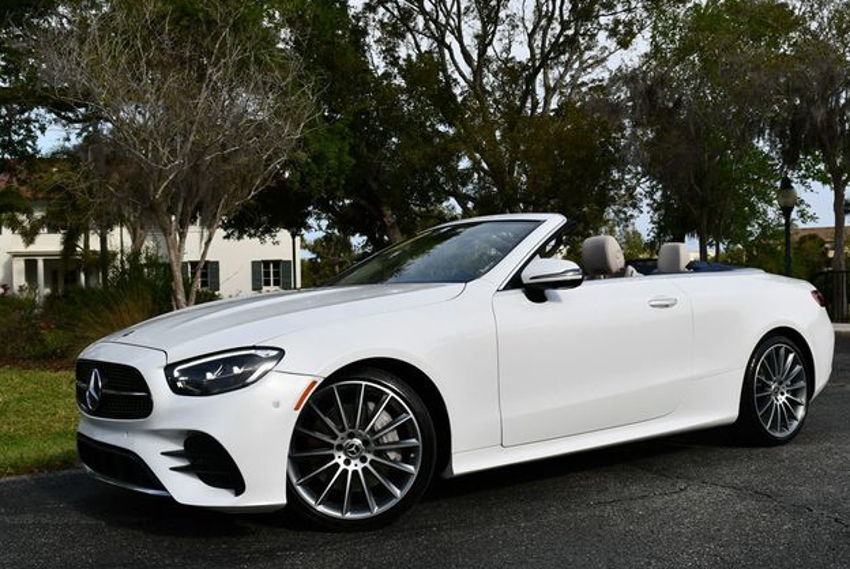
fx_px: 969
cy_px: 287
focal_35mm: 41
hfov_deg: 47.3
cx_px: 435
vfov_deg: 32.7
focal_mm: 20
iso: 100
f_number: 9
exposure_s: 1/320
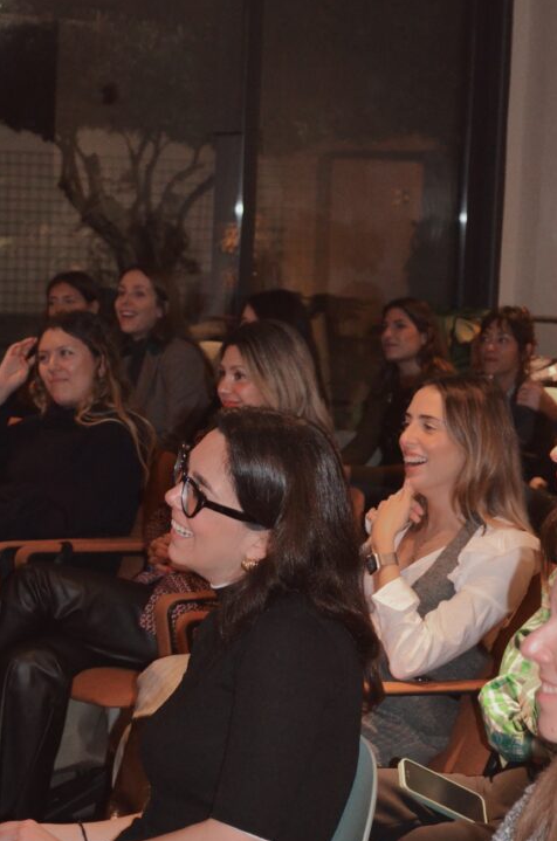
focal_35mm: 94
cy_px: 388
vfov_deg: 21.7
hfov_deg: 14.5
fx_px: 2192
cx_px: 226
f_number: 5.3
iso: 3200
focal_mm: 44
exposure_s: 1/60
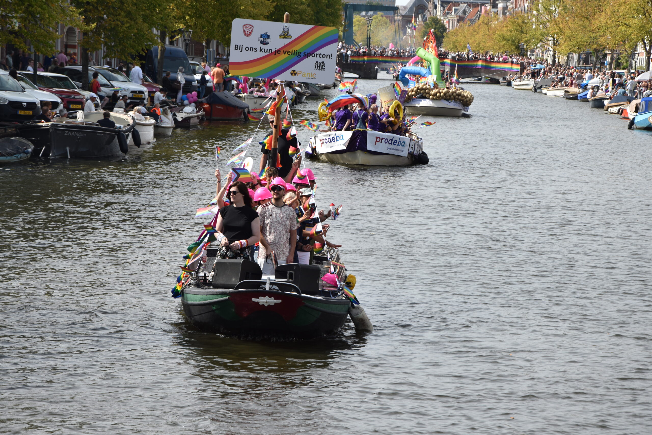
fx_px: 2499
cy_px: 218
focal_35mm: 138
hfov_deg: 14.9
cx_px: 326
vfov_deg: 9.9
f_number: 9
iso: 200
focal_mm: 92
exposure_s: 1/320
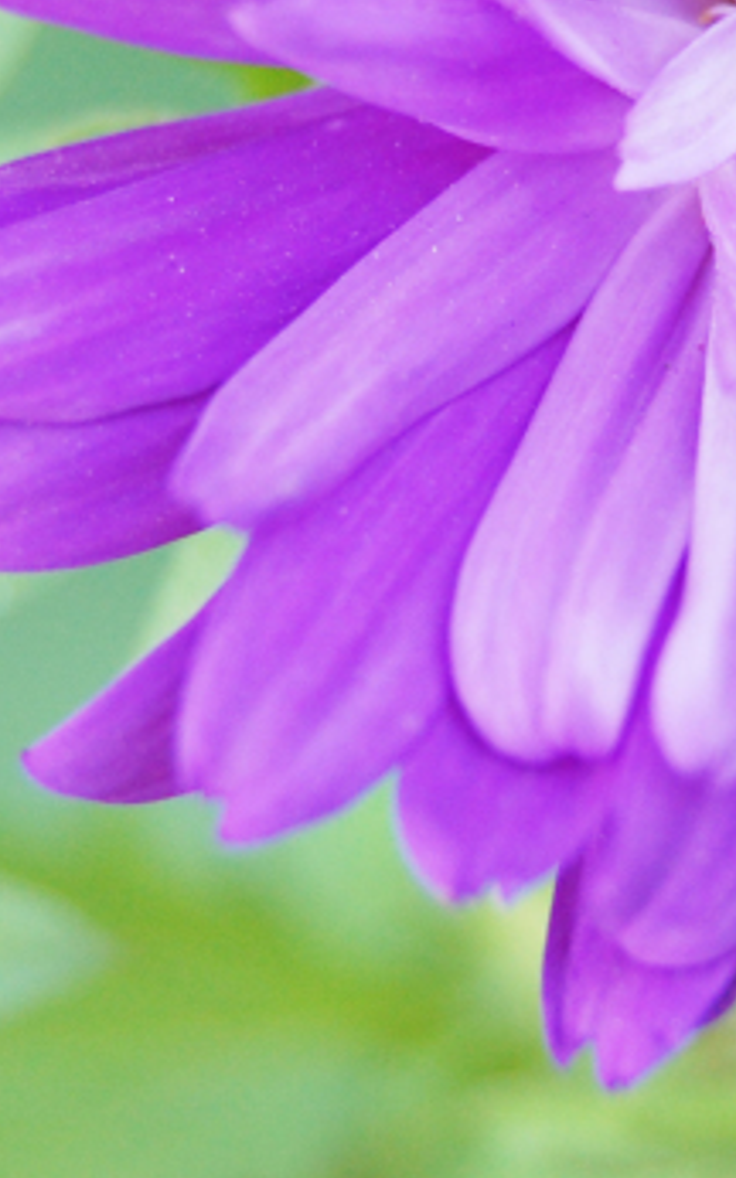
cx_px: 787
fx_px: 7982
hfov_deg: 5.3
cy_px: 49
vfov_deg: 8.4
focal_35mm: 249
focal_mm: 55
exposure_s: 1/125
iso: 400
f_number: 5.6
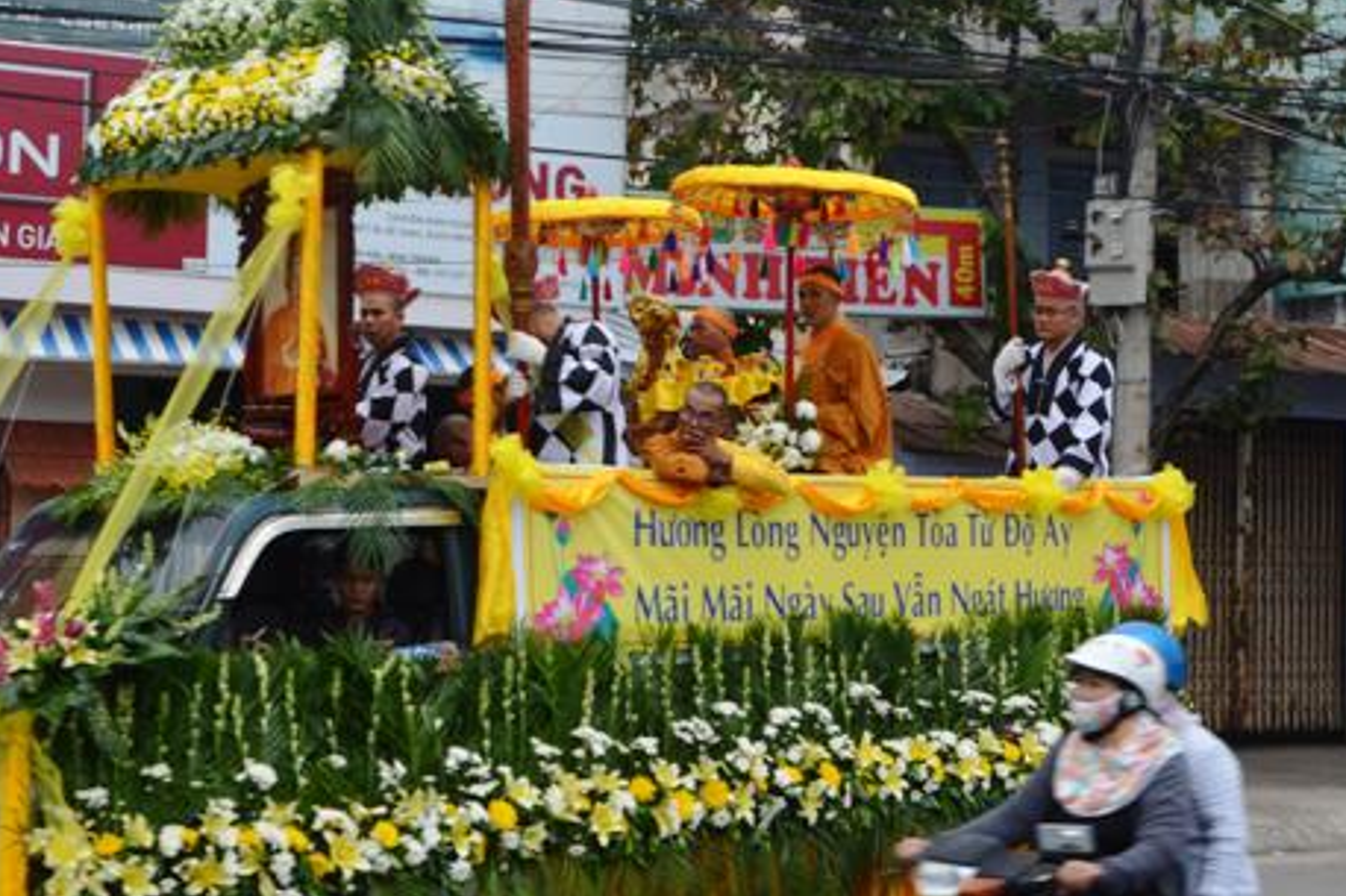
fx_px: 2504
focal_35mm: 67
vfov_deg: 20.3
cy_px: 394
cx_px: 535
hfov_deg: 30.0
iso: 250
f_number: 13
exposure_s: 1/60
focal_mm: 32
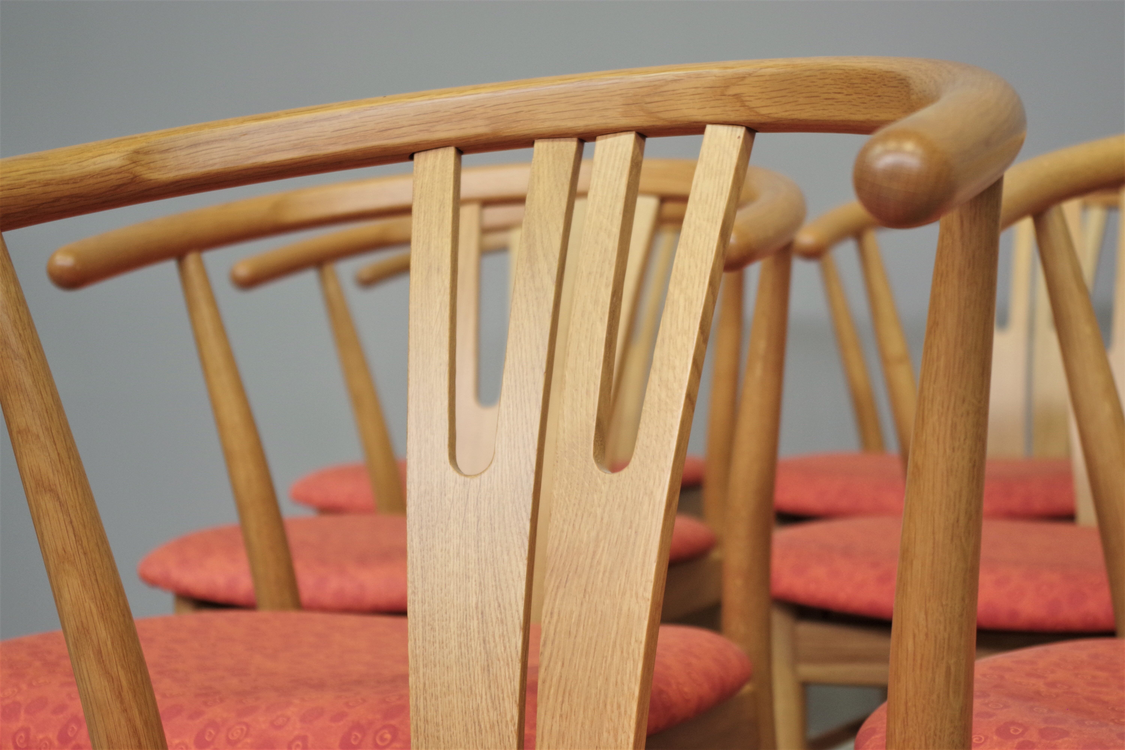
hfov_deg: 28.1
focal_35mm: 72
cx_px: 562
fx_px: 2250
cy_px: 375
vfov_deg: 18.9
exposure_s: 1/10
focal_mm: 47.5
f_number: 5.6
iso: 800
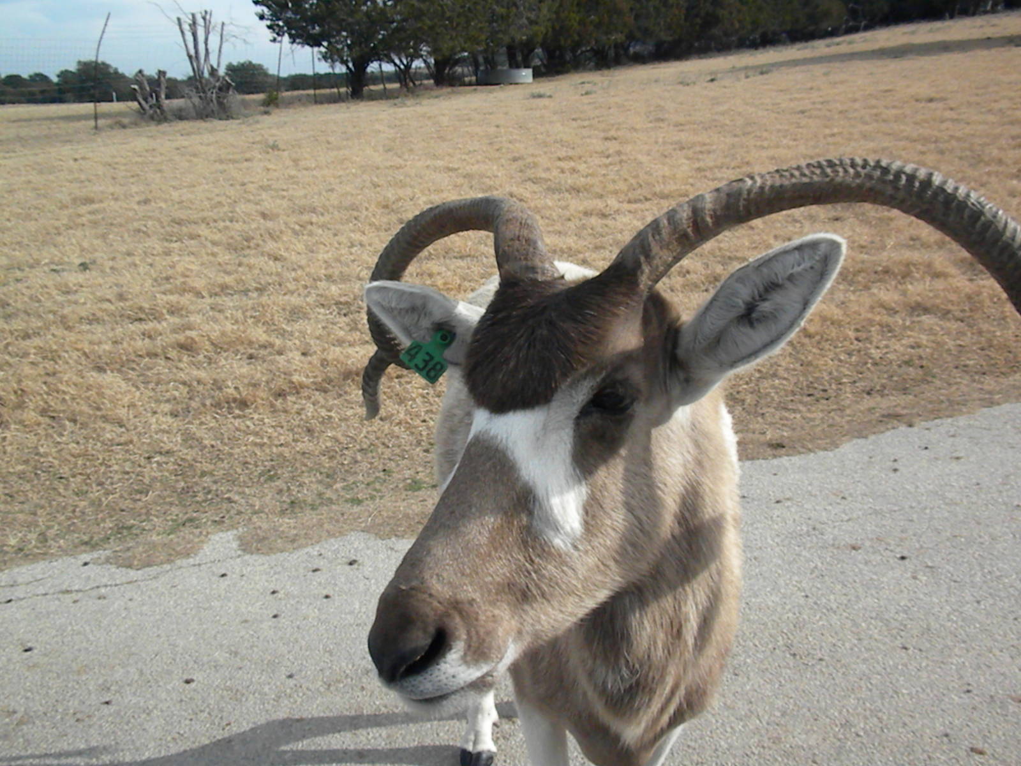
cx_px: 510
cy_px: 383
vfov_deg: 38.7
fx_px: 1091
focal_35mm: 37
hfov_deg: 50.1
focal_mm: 6.6
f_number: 10
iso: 640
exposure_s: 1/805
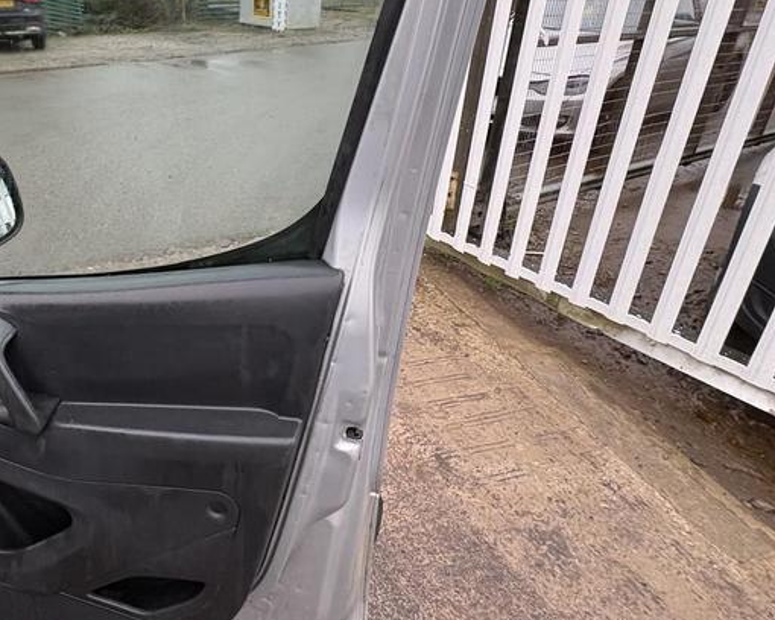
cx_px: 242
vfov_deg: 57.4
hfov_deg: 67.8
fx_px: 550
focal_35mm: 24
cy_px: 205
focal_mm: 2.22
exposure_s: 1/99
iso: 125
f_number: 2.2
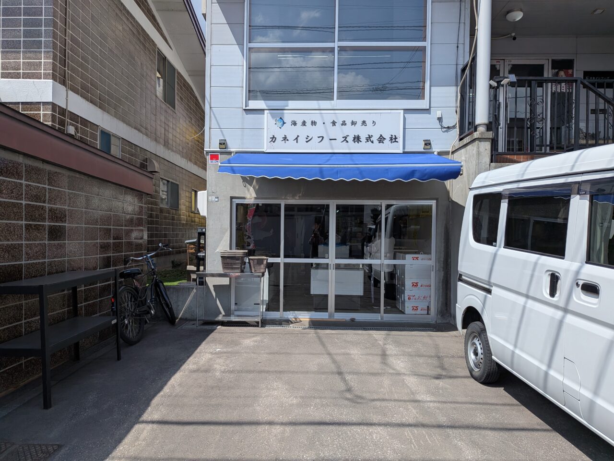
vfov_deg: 56.8
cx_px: 307
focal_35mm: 24
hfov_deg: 71.6
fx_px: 426
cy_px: 230
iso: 27
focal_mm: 4.53
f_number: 1.7
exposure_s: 1/2193
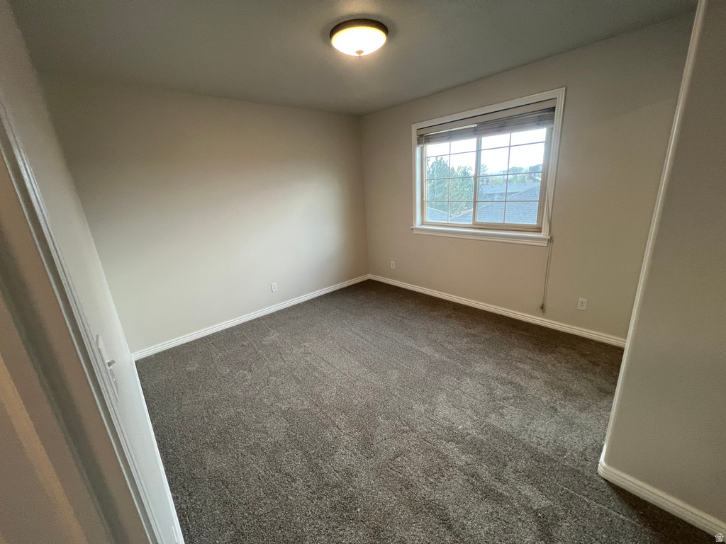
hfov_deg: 106.2
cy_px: 272
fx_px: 273
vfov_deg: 89.9
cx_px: 363
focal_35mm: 13
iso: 125
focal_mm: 1.57
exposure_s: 1/120
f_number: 1.8
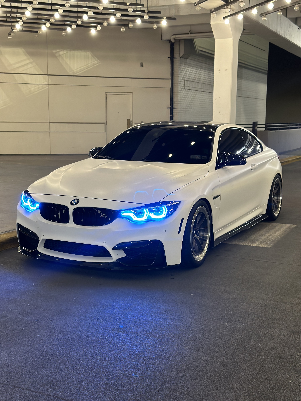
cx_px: 150
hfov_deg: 30.3
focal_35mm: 48
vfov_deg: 39.7
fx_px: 557
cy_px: 200
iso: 250
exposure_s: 1/60
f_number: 1.78
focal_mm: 6.86
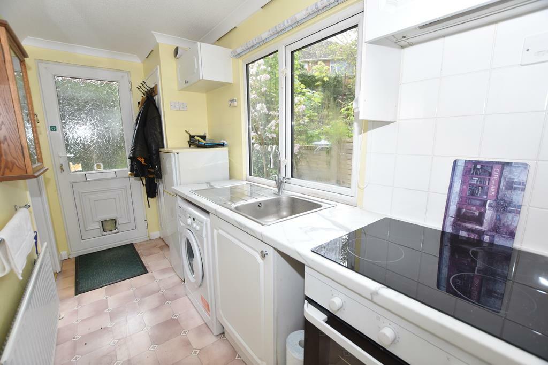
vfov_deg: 77.3
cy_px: 182
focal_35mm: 15
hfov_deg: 100.4
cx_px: 274
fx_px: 228
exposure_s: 1/250
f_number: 5
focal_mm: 10
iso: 400
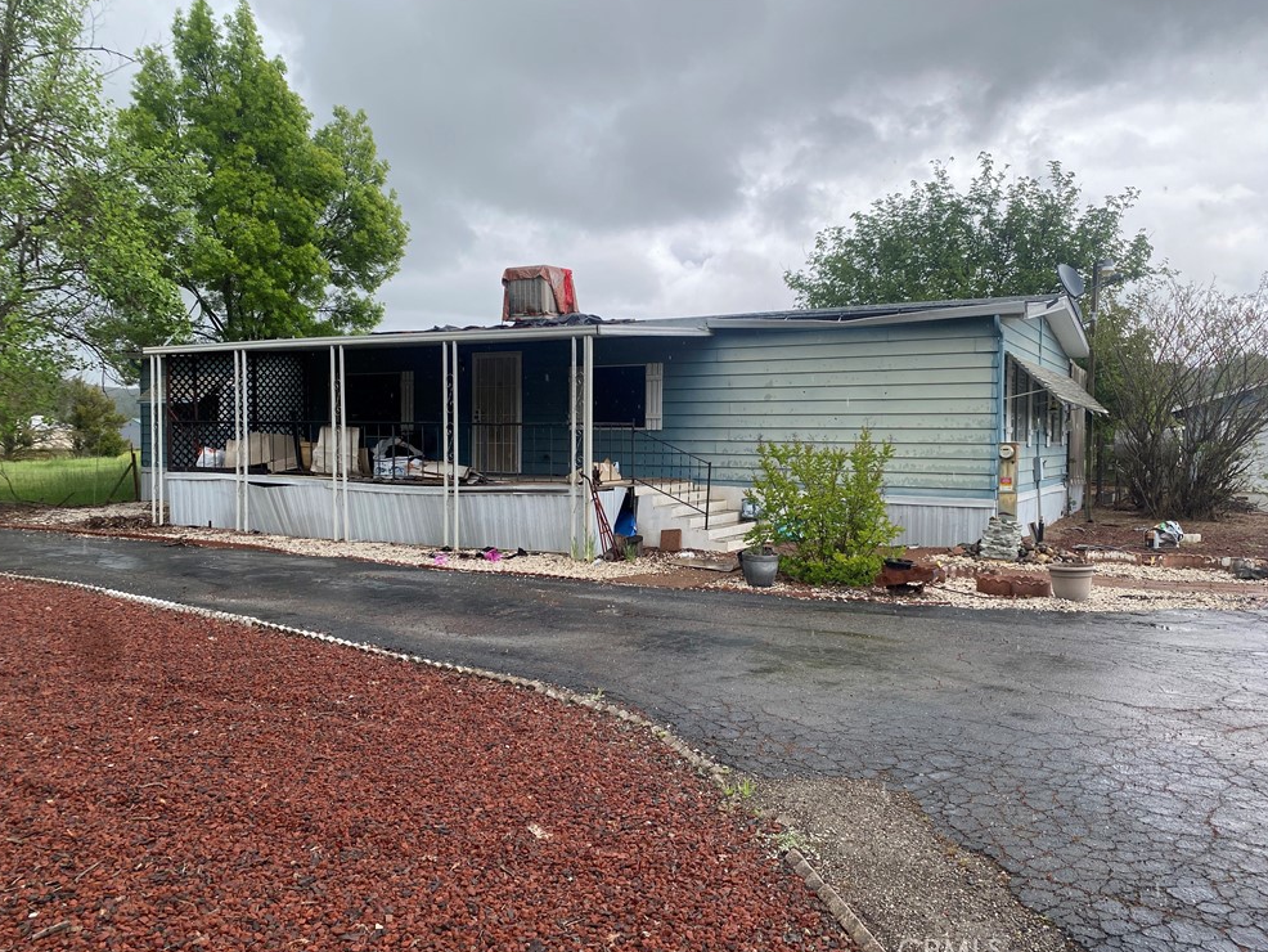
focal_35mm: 27
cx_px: 620
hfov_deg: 65.3
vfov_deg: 51.4
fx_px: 989
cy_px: 475
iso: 32
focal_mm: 4.25
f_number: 1.8
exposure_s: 1/690
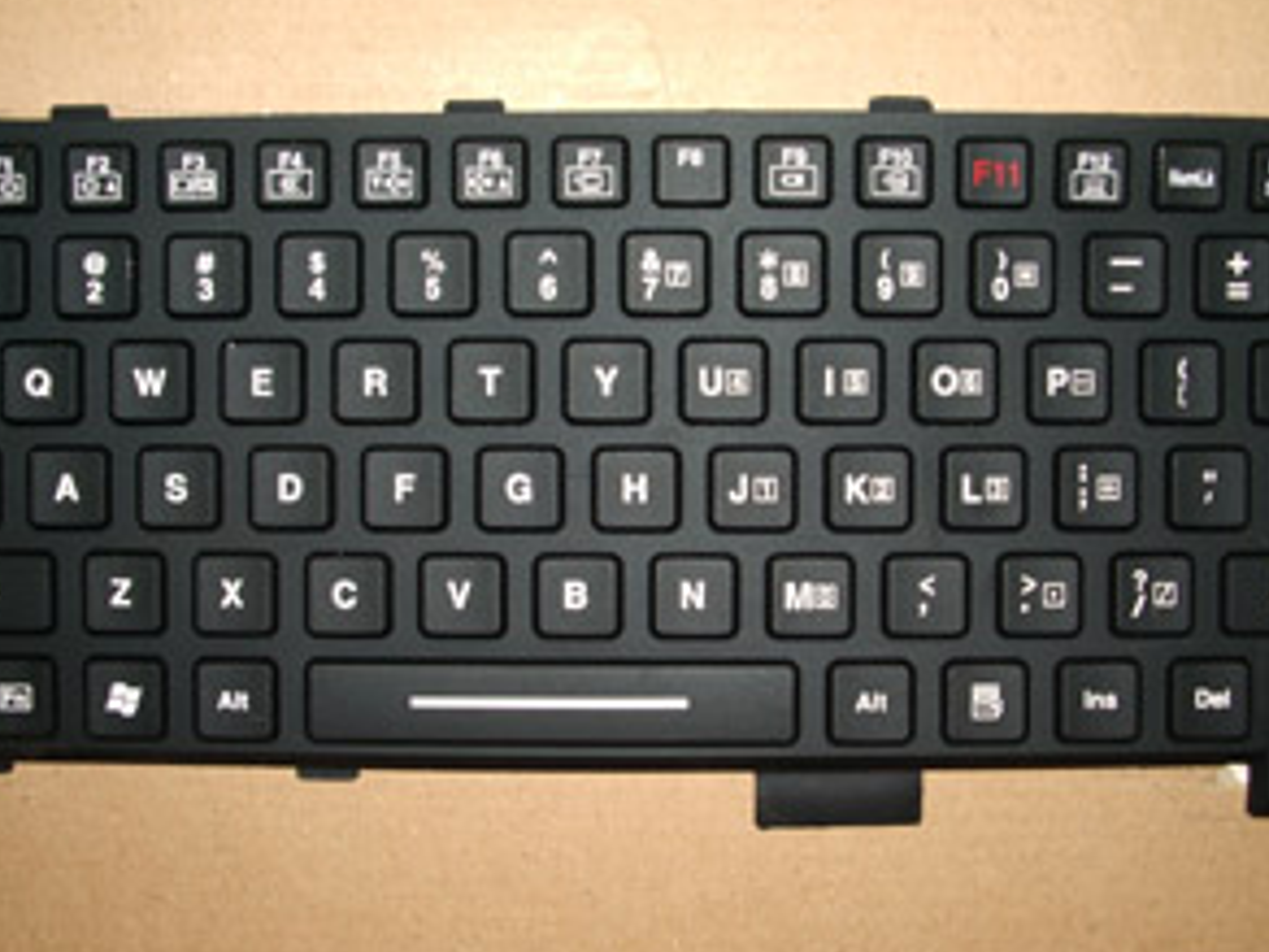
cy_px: 478
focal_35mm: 48
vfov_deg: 30.3
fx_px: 1760
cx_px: 661
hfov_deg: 39.6
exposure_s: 1/40
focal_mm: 5.8
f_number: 4.3
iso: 50
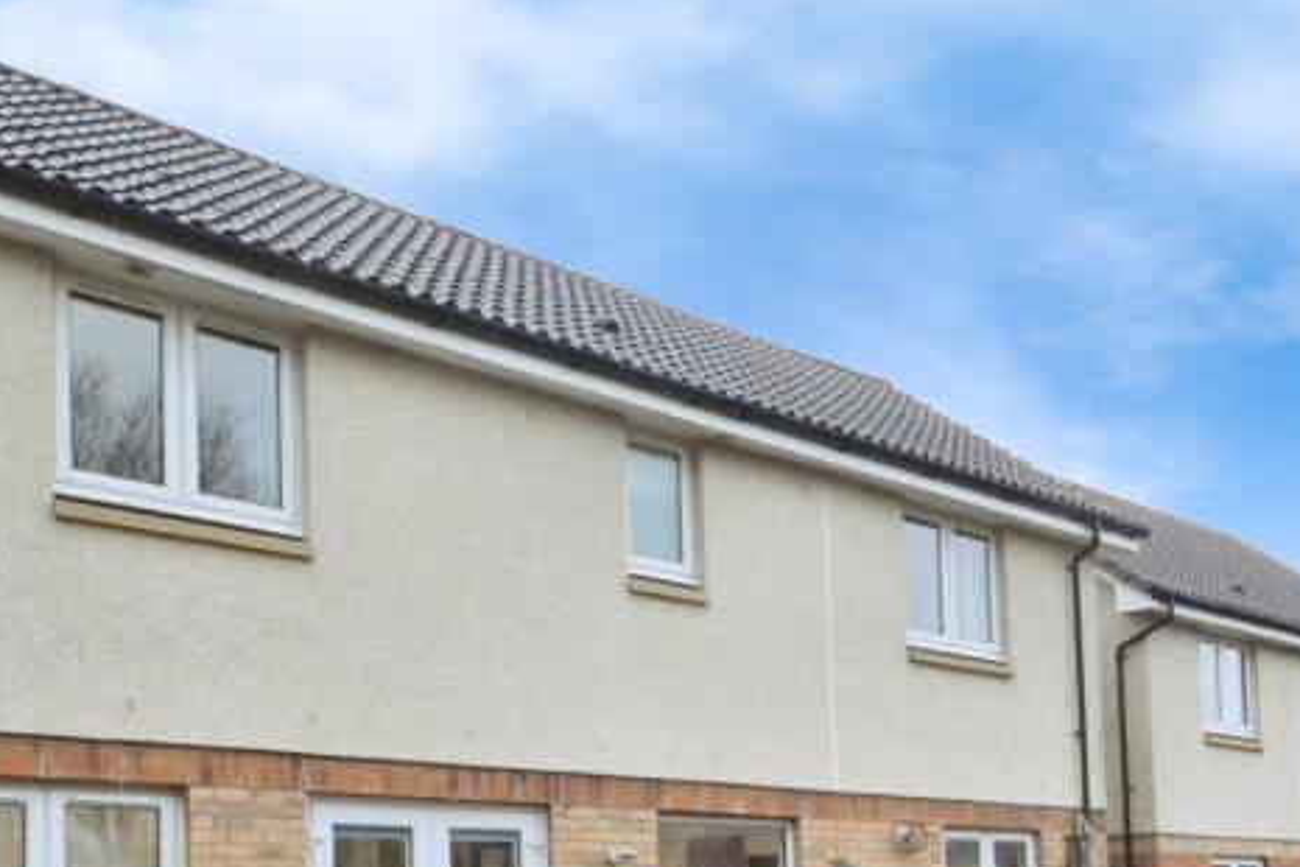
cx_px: 973
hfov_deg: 54.6
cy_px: 633
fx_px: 1192
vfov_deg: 39.1
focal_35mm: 33
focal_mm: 10
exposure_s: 1/320
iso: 3200
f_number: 9
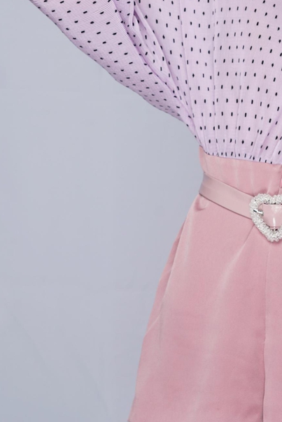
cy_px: 64
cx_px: 313
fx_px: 2712
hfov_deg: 5.9
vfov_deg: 8.9
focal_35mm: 231
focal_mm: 98
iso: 100
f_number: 8
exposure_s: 1/160
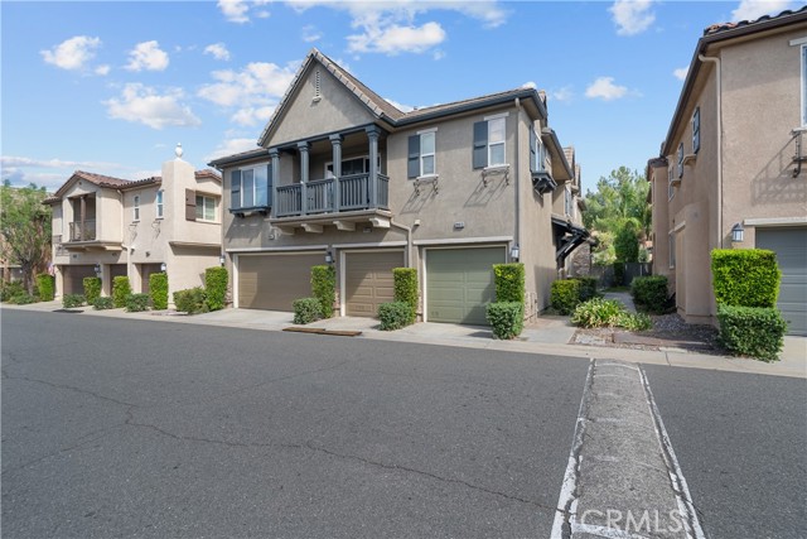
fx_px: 359
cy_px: 270
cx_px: 404
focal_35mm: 16
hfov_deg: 96.7
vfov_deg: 73.8
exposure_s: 1/400
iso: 640
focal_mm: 16
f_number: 9
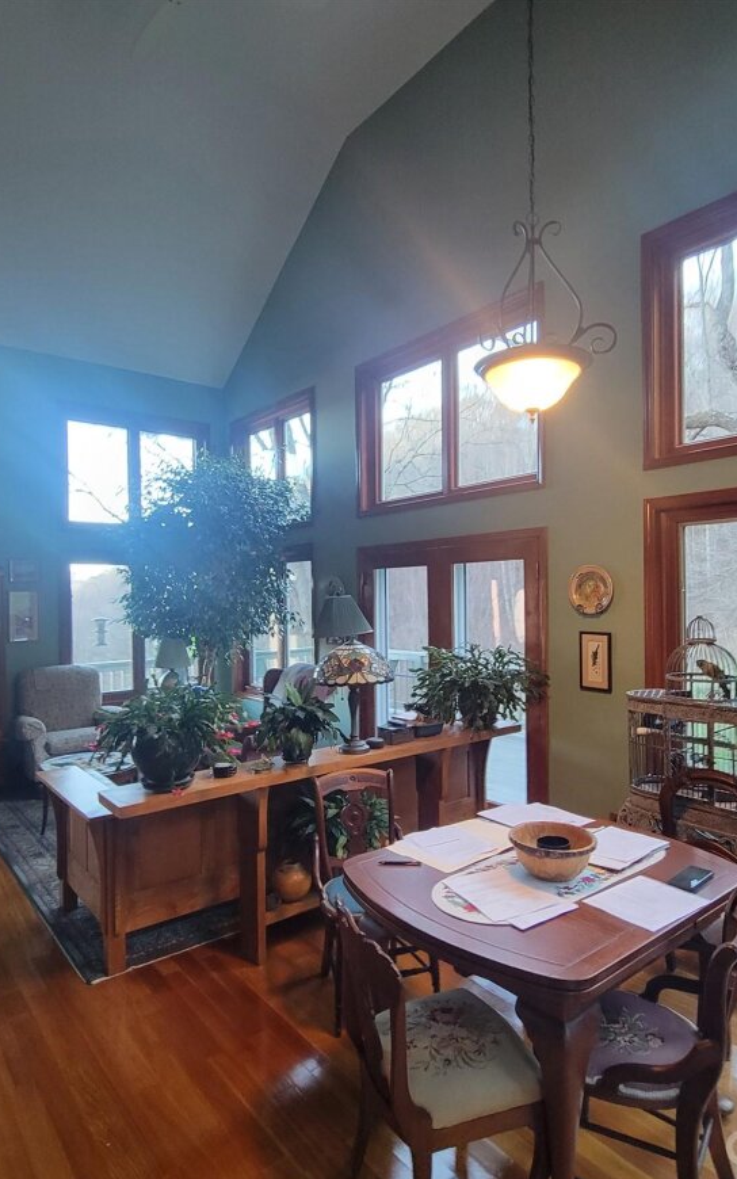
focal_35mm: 19
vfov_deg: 88.0
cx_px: 362
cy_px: 607
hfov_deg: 62.2
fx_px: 610
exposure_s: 1/40
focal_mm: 2.2
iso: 320
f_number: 2.2
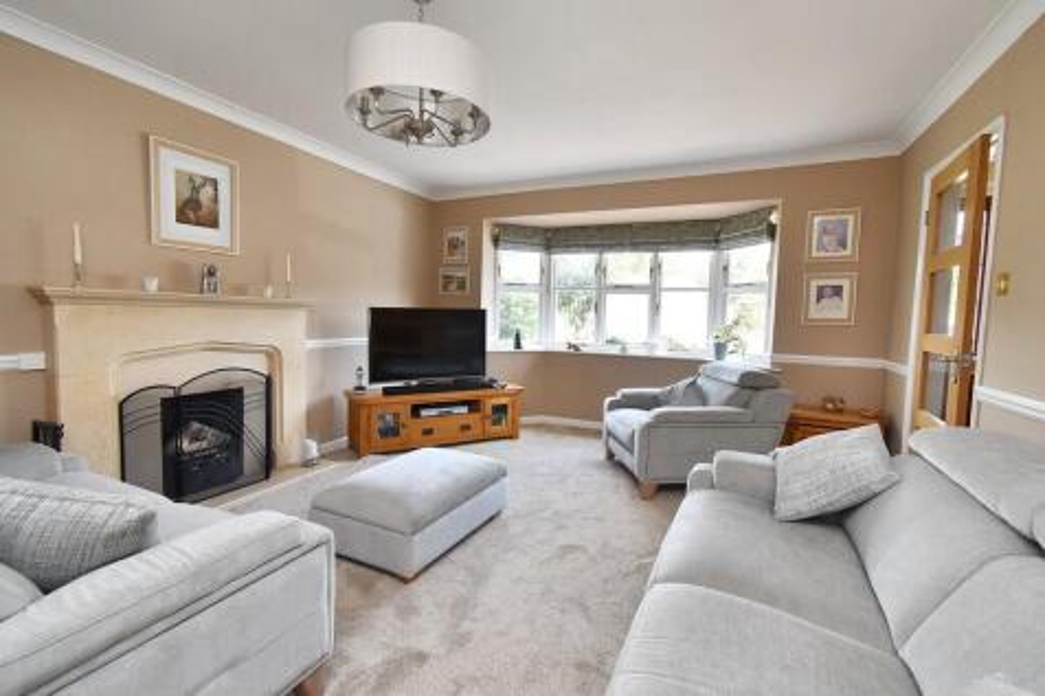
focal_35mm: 15
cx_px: 522
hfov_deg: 100.4
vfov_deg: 77.3
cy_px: 348
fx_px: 435
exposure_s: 1/80
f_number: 7.1
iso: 800
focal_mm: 10
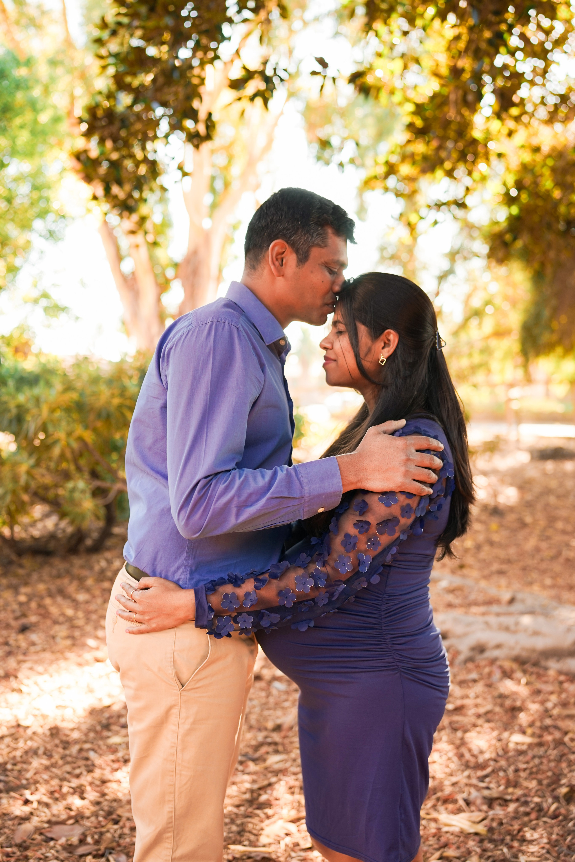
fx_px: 838
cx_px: 288
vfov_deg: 54.4
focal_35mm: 35
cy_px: 431
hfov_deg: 37.9
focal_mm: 35
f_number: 2.2
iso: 100
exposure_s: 1/160
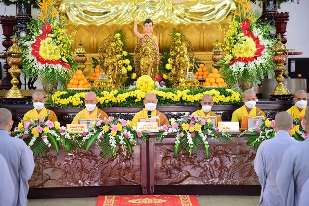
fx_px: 1030
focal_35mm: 120
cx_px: 154
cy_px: 103
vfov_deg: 11.4
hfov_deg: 17.1
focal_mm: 120
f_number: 4
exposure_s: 1/40
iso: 800
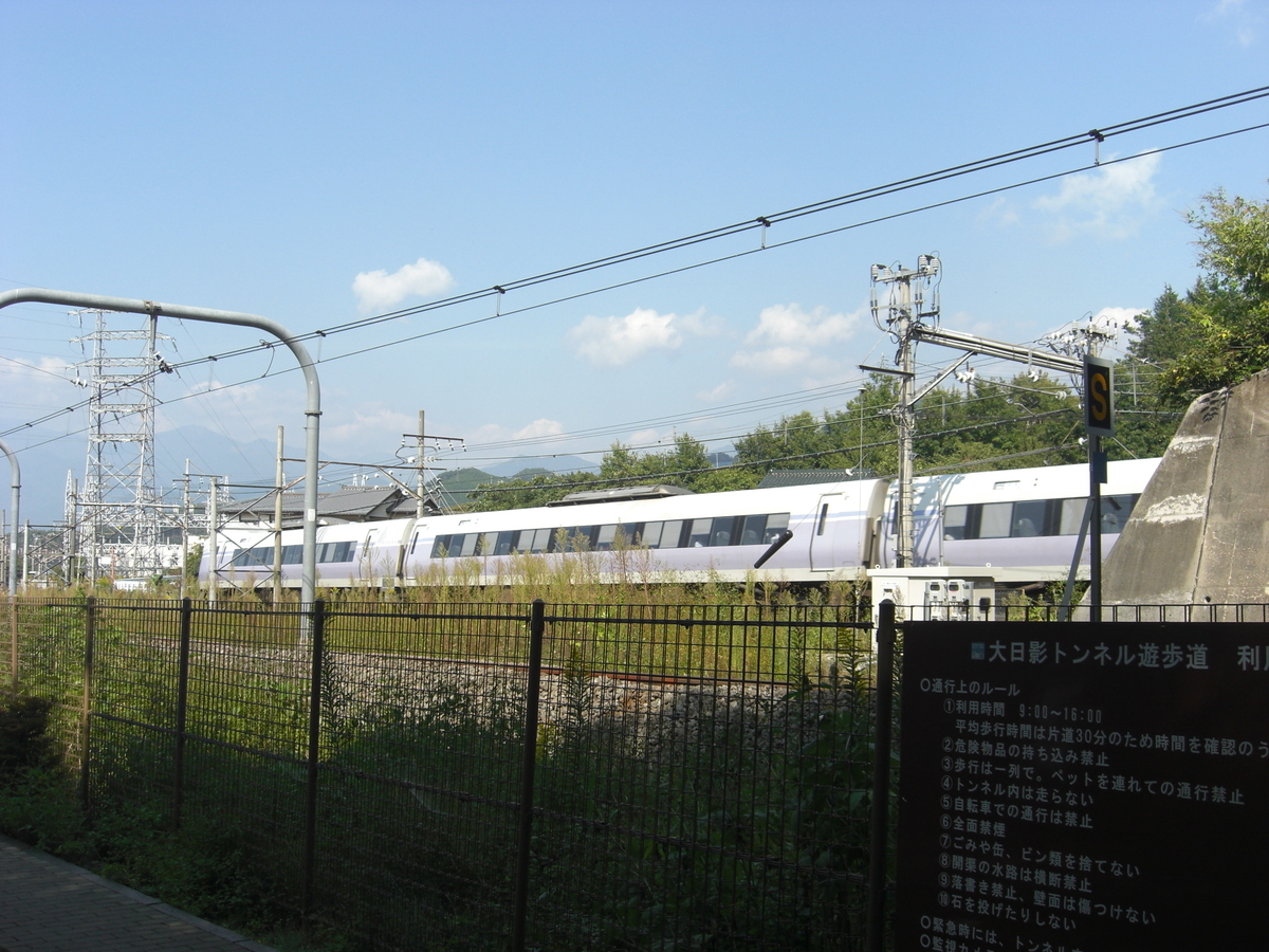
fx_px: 1393
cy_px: 476
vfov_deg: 37.7
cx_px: 634
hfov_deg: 49.0
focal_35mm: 38
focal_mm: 7.9
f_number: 4
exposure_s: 1/640
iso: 80
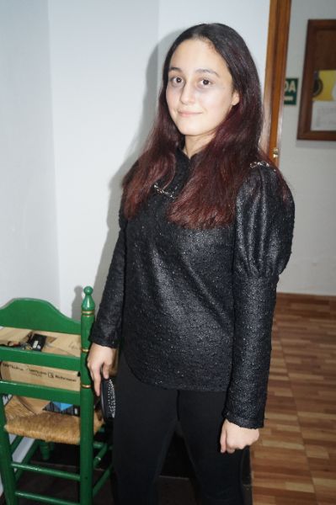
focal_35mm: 33
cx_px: 168
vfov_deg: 57.3
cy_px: 252
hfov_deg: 39.9
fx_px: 463
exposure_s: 1/60
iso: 800
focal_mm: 22
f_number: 4
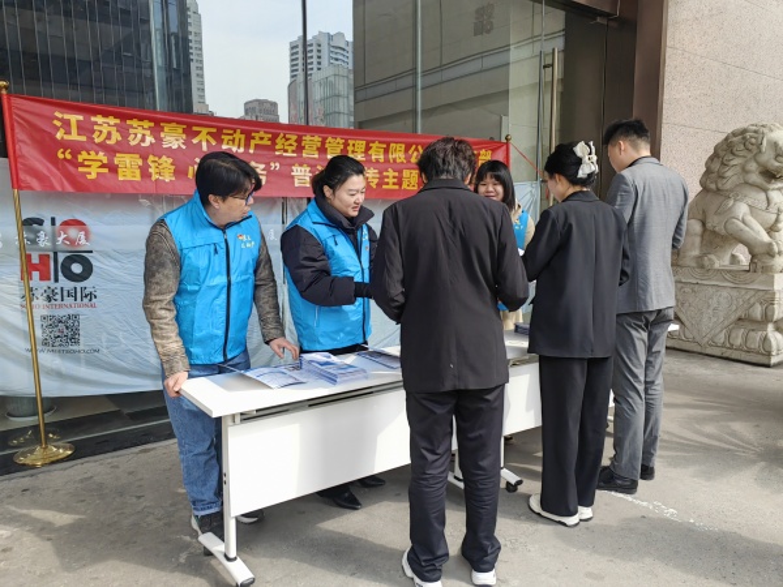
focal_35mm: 27
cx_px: 392
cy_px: 294
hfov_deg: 65.3
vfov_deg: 51.4
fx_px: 611
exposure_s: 1/736
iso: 160
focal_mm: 5.54
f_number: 1.8
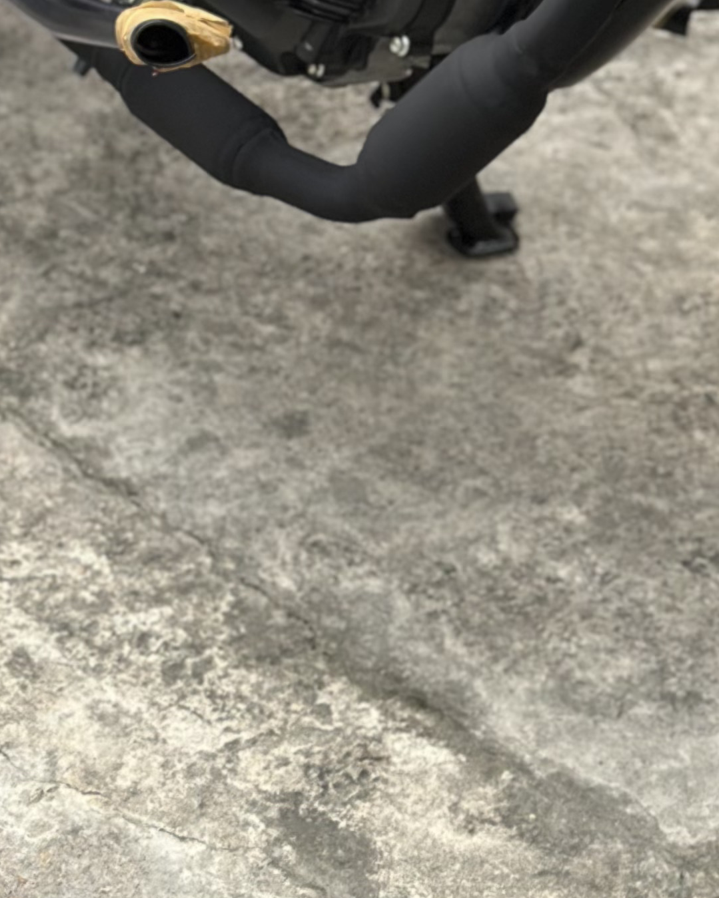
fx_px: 3724
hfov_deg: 10.8
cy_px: -277
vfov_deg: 13.3
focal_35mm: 140
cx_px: 874
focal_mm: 6.86
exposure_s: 1/165
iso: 125
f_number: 1.78
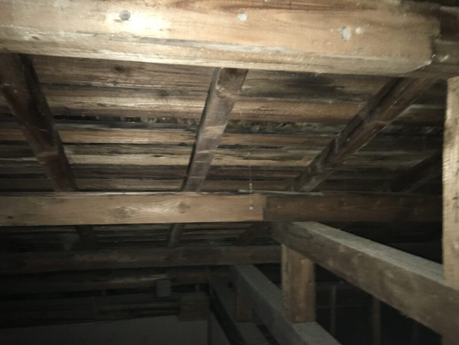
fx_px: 398
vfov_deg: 46.8
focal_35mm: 30
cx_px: 227
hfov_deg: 59.9
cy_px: 174
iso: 200
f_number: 2.2
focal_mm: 4.15
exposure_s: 1/16
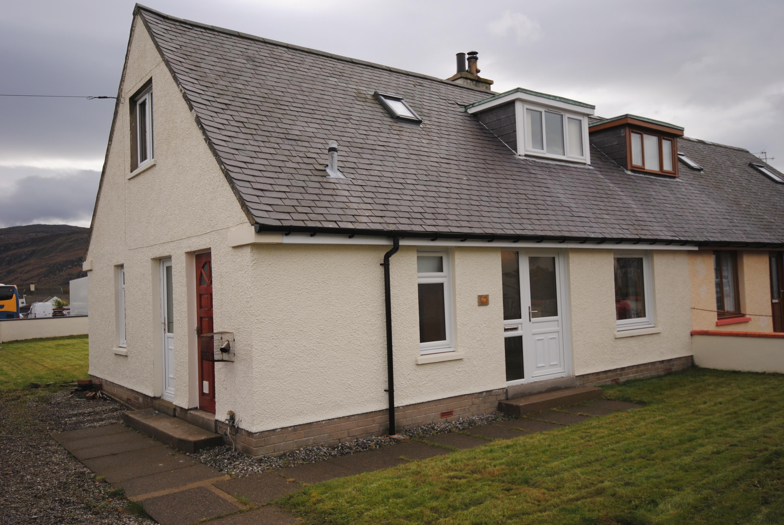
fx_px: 654
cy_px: 262
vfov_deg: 43.7
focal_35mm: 30
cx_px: 392
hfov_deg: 61.9
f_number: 6.3
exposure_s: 1/160
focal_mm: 20
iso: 100
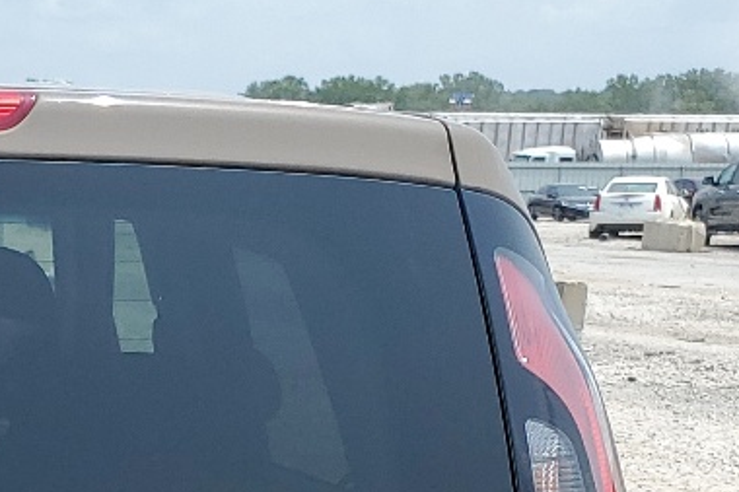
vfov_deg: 11.0
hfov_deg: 16.7
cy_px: 953
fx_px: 2339
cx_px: -274
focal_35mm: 114
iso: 50
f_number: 1.5
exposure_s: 1/3333
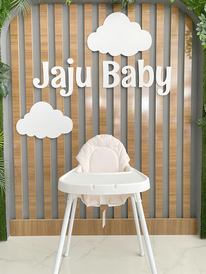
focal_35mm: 26
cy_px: 137
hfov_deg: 53.1
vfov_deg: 67.3
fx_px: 206
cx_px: 103
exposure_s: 1/52
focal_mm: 4.25
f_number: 1.8
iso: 500
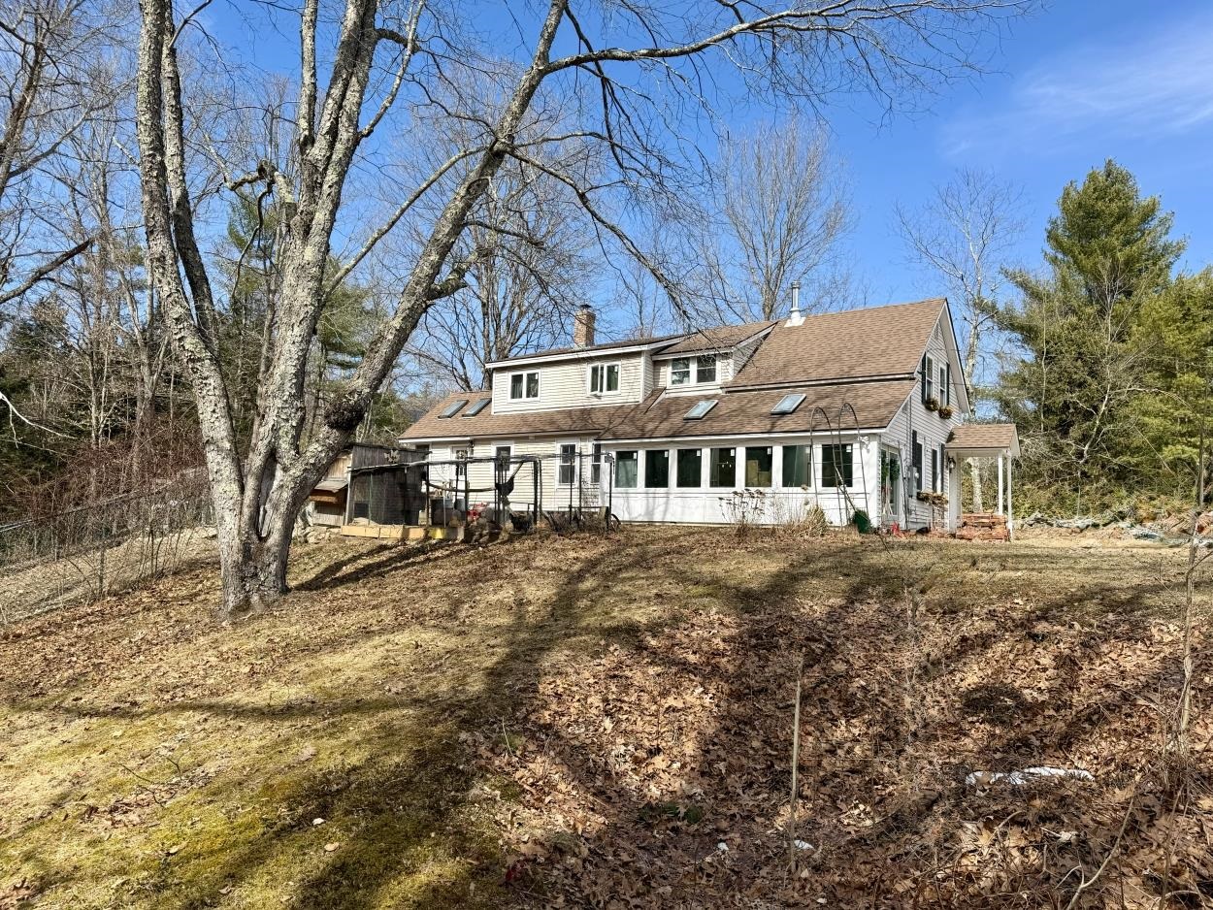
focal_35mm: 24
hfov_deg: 71.6
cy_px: 455
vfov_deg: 56.8
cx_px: 606
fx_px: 841
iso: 80
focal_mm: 6.76
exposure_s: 1/2801
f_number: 1.78
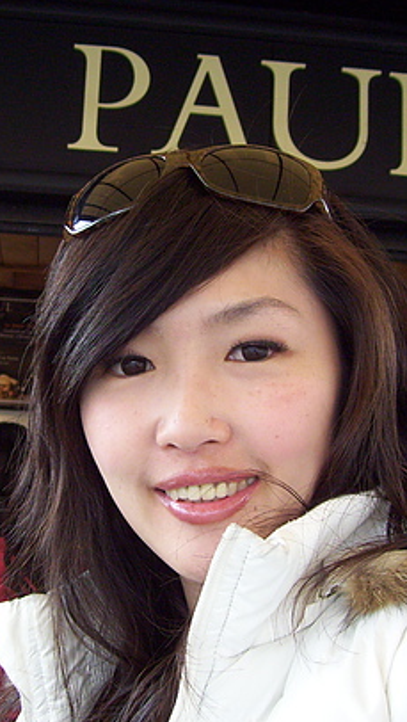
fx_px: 1110
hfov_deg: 20.8
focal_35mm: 58
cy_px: 356
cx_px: 176
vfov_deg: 36.0
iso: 250
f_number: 2.7
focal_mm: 6
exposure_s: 1/160
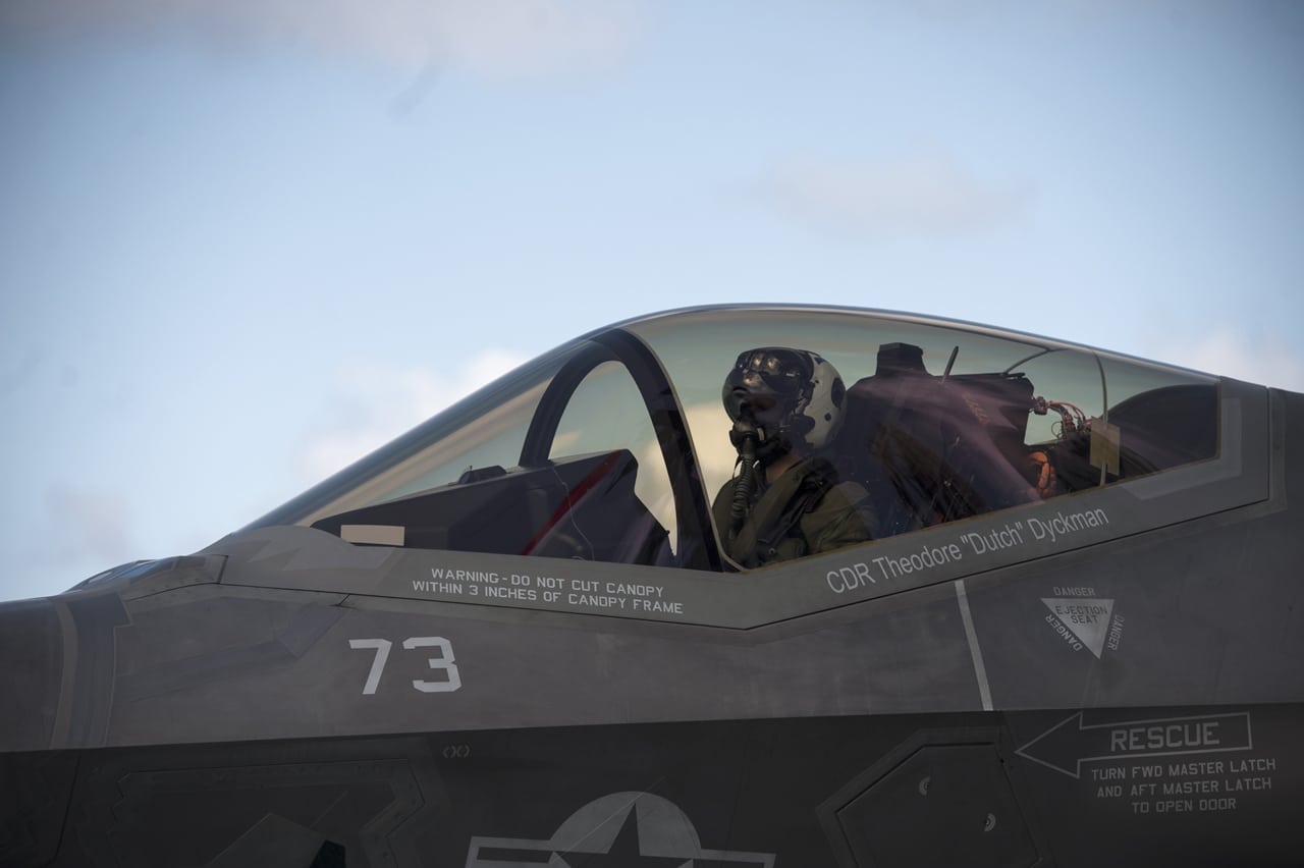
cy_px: 434
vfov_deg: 8.1
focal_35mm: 170
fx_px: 6154
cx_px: 652
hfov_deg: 12.1
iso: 100
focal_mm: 170
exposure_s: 1/1600
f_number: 4
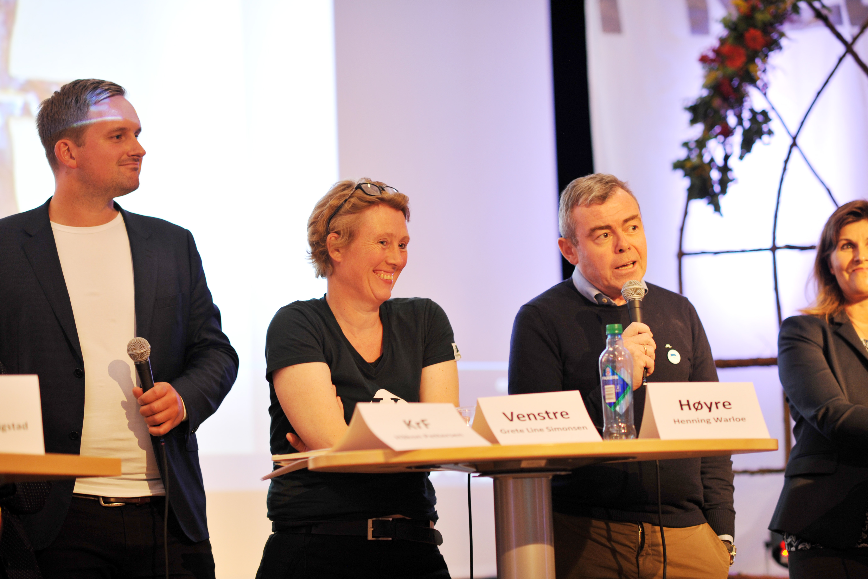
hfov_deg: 23.6
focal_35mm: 86
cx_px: 437
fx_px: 2073
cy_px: 290
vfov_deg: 15.9
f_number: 2
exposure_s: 1/80
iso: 800
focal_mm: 85
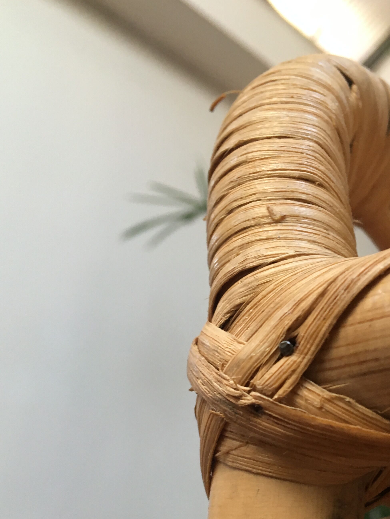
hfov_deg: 31.9
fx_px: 676
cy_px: 383
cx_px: 261
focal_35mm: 45
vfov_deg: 41.0
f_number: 2.2
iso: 100
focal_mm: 4.15
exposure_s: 1/33
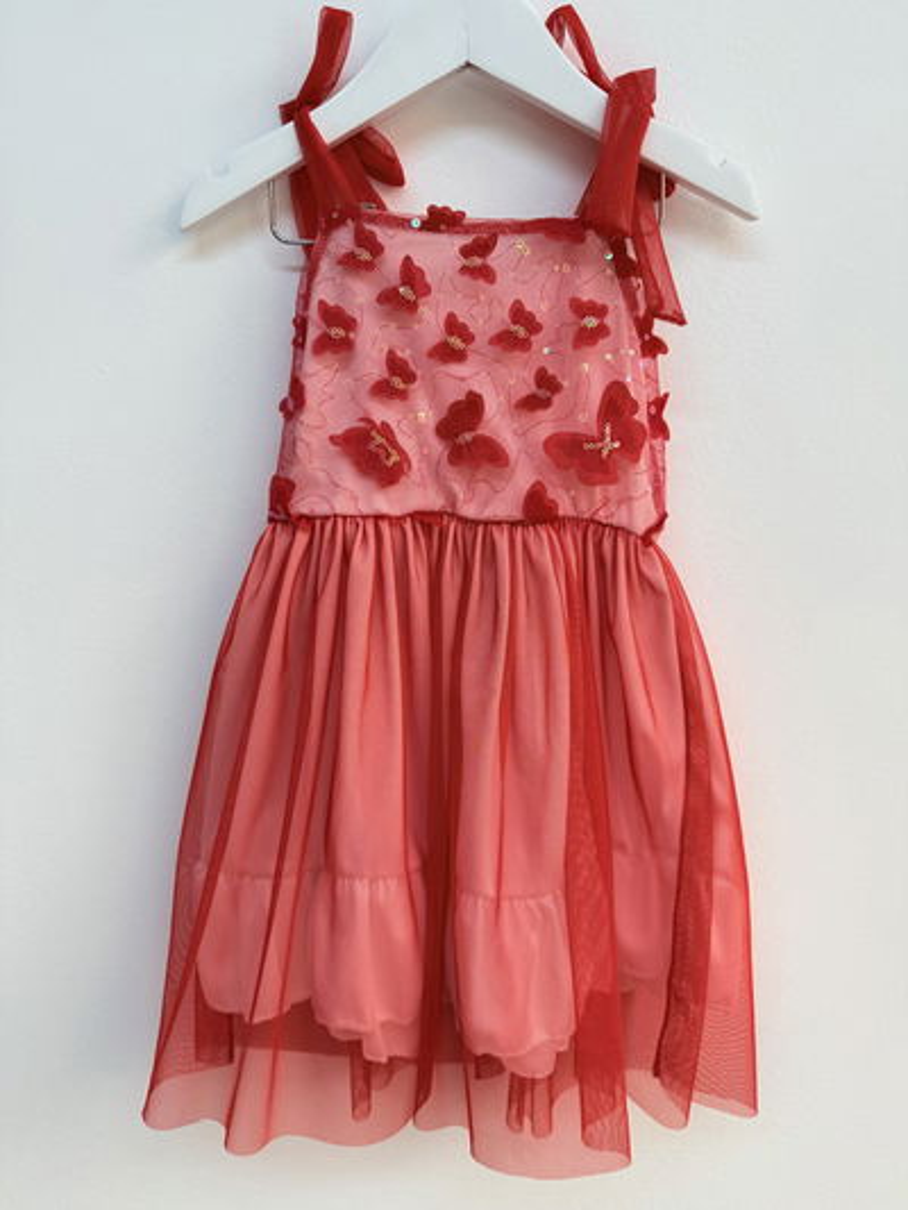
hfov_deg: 56.8
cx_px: 454
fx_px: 839
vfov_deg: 71.6
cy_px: 605
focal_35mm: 24
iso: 100
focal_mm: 6.76
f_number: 1.78
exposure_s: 1/100
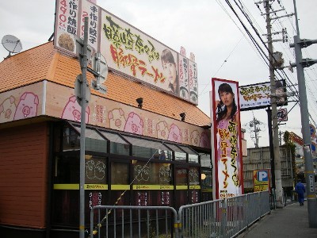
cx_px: 158
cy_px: 119
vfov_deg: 37.7
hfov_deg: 49.0
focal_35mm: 38
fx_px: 348
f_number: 3.3
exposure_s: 1/200
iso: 80
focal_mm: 6.3
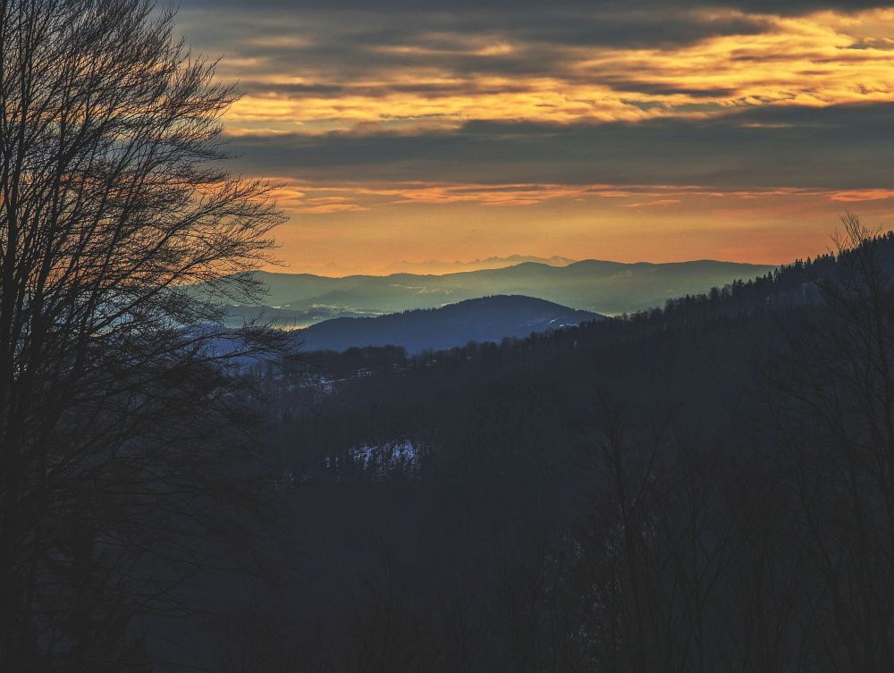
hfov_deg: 17.9
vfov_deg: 13.5
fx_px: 2845
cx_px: 447
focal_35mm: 110
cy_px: 336
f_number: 2.8
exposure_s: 1/867
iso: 48
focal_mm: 17.91
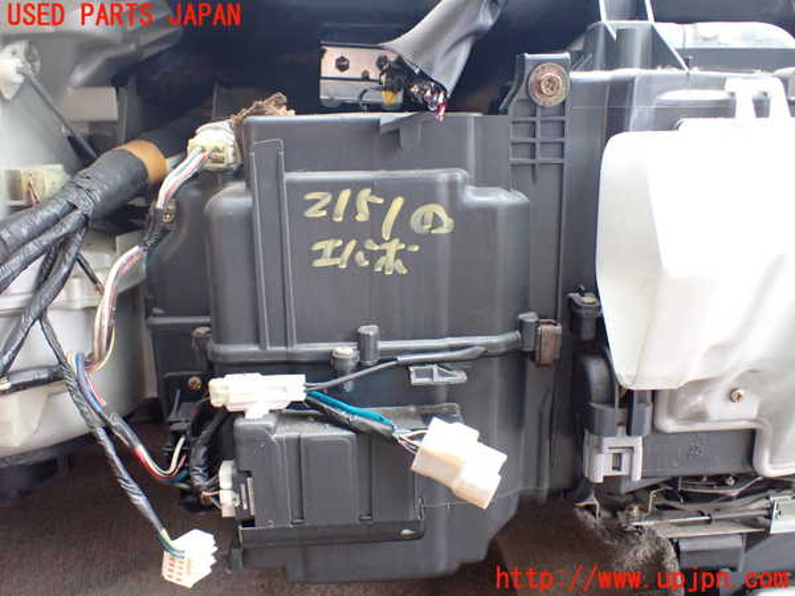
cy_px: 298
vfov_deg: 46.8
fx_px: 689
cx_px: 398
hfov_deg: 60.0
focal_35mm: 30
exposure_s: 1/125
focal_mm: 5.4
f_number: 2.3
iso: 500
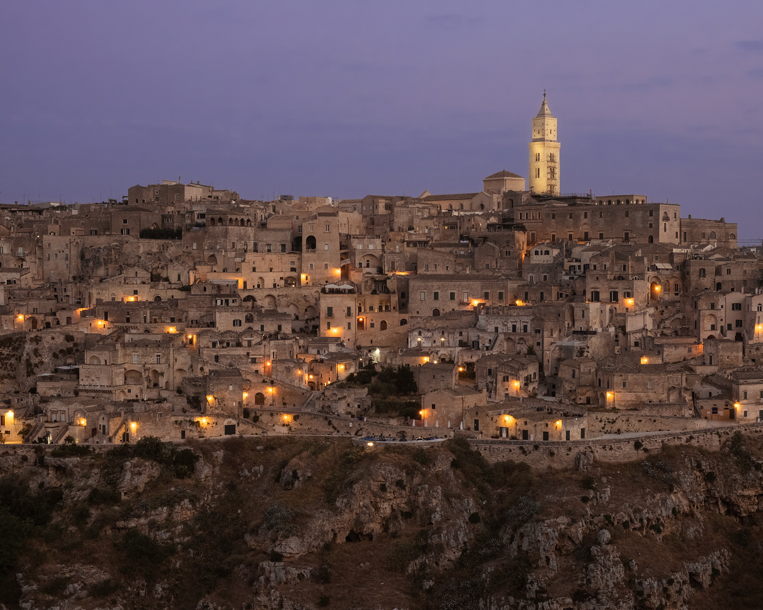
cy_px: 307
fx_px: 1310
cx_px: 443
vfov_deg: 26.2
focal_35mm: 58
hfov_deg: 32.4
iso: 640
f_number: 11
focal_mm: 34.3
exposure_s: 1/4
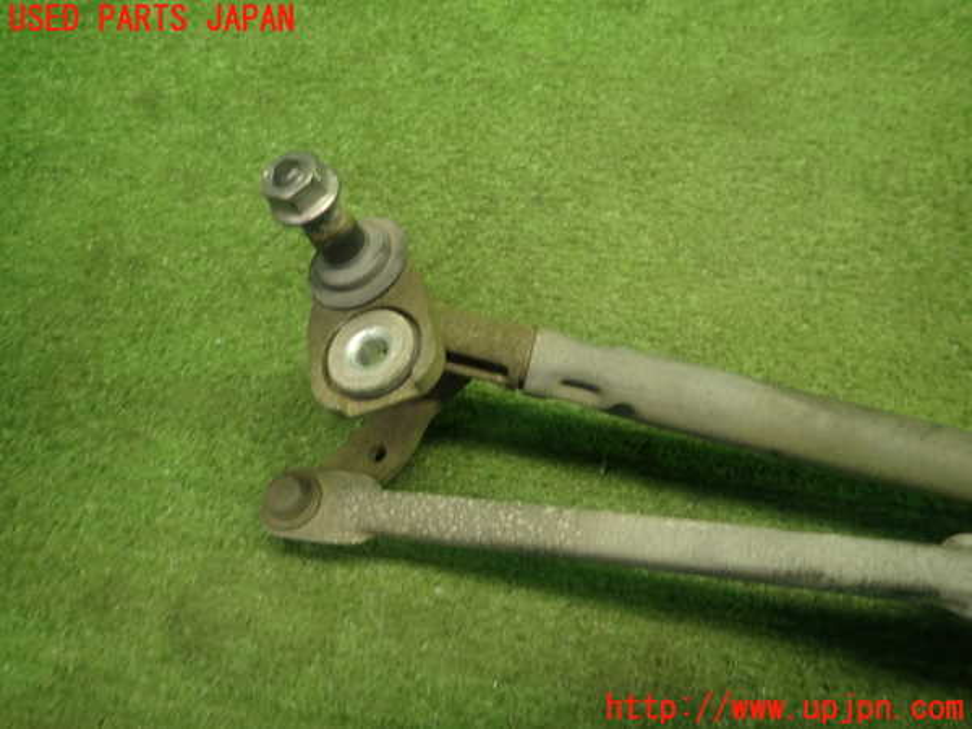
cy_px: 364
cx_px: 486
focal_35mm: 25
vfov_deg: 54.9
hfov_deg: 69.4
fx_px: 702
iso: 200
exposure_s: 1/30
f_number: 2
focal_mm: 4.5
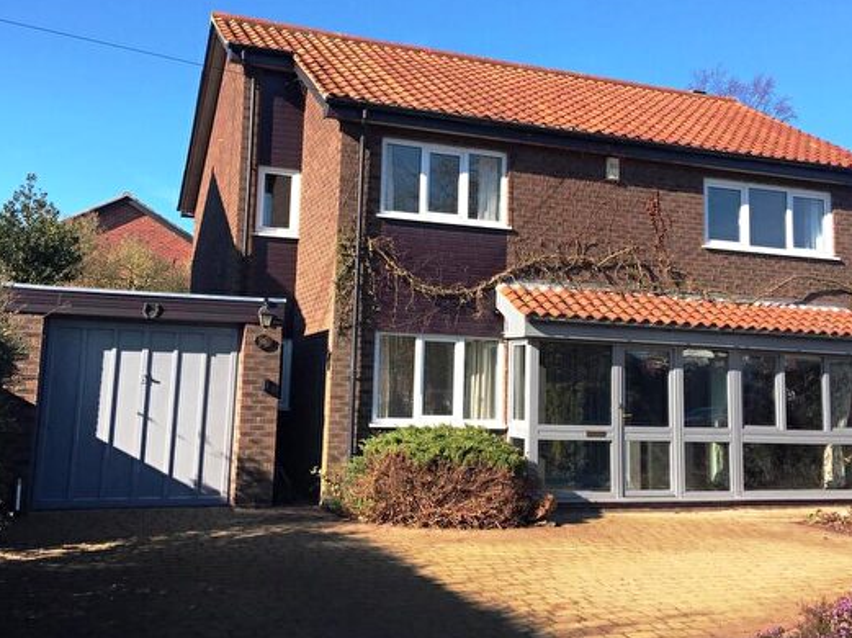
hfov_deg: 47.8
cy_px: 261
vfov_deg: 36.7
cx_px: 463
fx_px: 959
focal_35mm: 39
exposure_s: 1/769
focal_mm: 4.15
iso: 25
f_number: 2.2
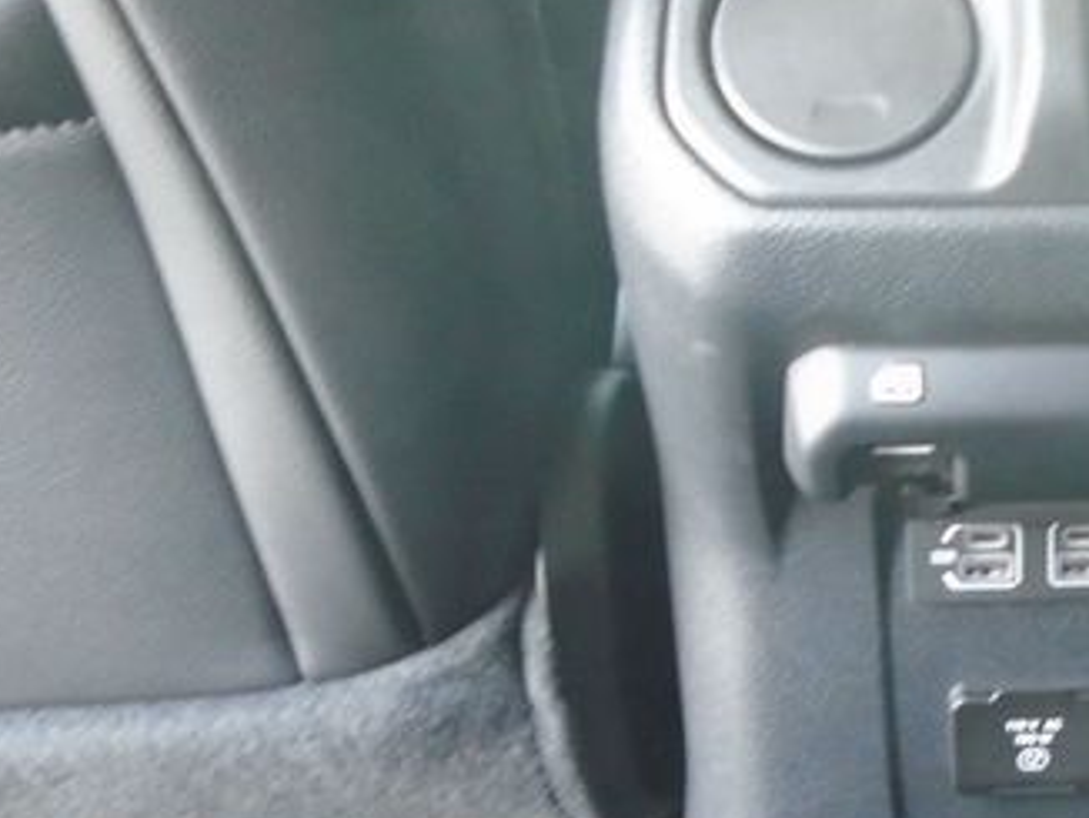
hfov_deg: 34.9
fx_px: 1606
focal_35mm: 51
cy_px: 598
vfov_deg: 28.2
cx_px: 1016
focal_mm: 4.6
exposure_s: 1/8
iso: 400
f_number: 3.2
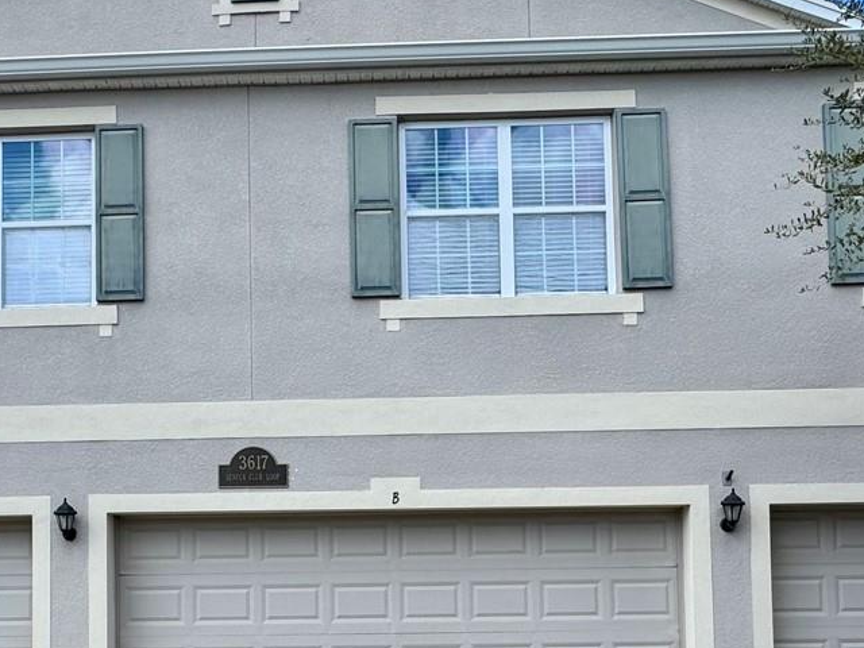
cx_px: 331
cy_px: 559
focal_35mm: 35
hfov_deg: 52.1
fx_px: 874
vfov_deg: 38.4
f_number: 2.2
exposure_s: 1/1198
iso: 40
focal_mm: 2.22
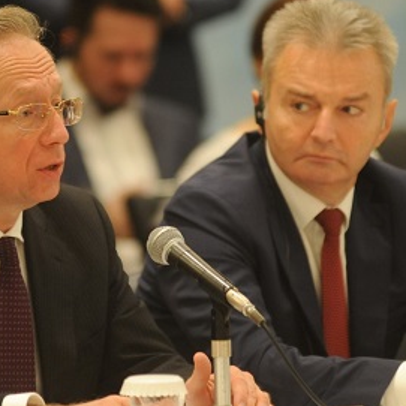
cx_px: 180
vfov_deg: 4.0
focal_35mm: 438
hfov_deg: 4.0
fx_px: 5812
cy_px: 152
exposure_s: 1/200
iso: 2000
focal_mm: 200
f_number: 2.8
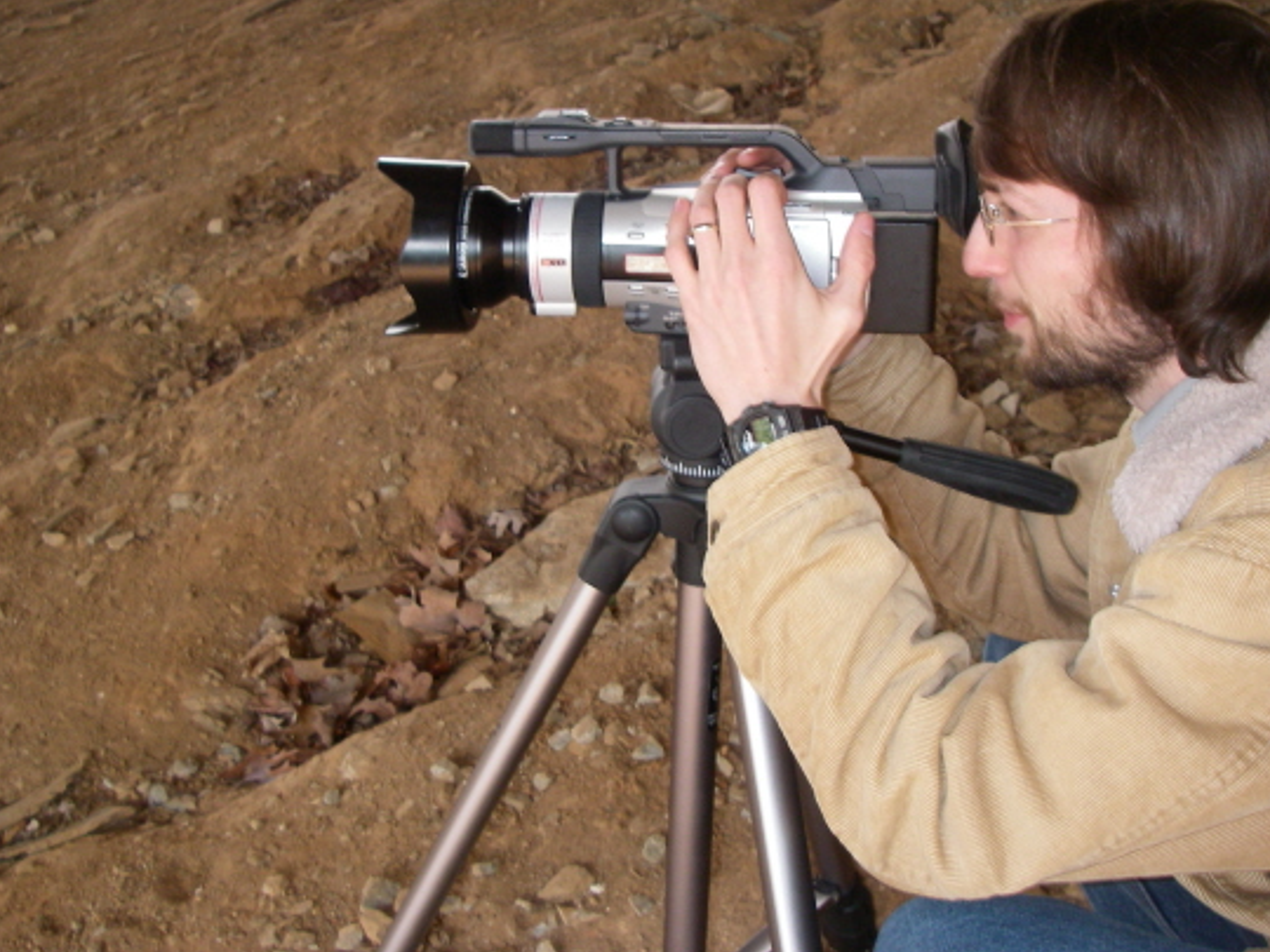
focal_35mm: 45
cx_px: 647
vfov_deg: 32.1
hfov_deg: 42.1
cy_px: 402
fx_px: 1651
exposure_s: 1/40
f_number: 3.3
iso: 200
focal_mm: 6.3
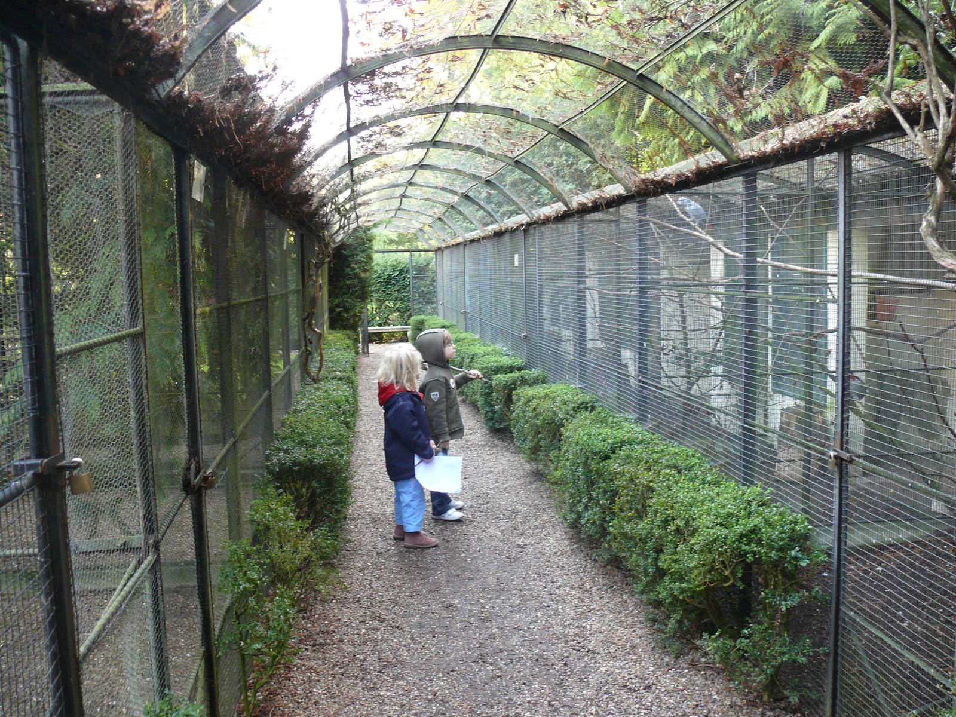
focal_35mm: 35
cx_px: 478
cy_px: 358
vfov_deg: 40.7
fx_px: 967
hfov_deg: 52.6
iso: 200
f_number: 2.8
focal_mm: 7.4
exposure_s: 1/20
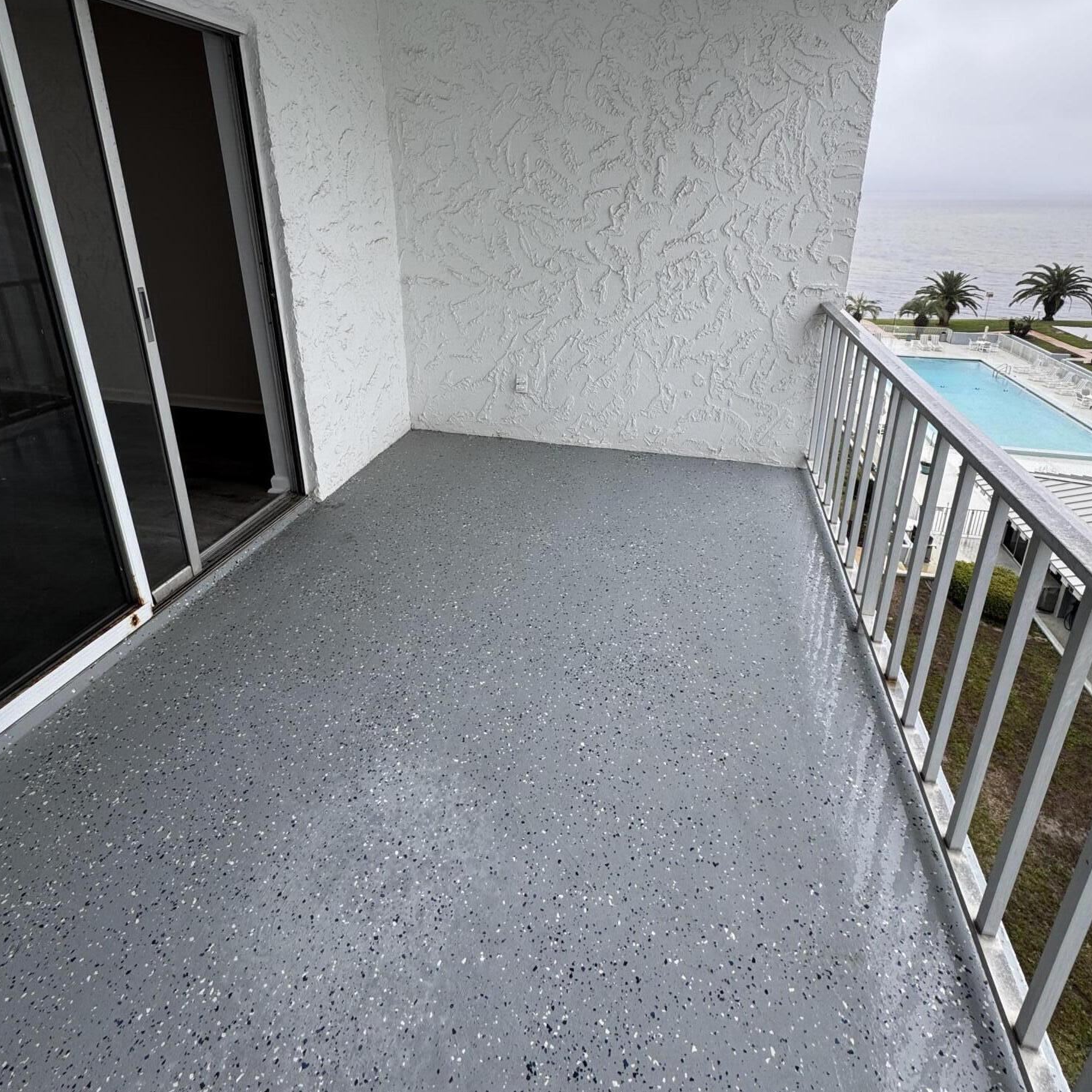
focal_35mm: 17
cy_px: 382
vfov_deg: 81.7
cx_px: 557
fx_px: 607
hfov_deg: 84.0
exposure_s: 1/172
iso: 40
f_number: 2.2
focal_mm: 2.22
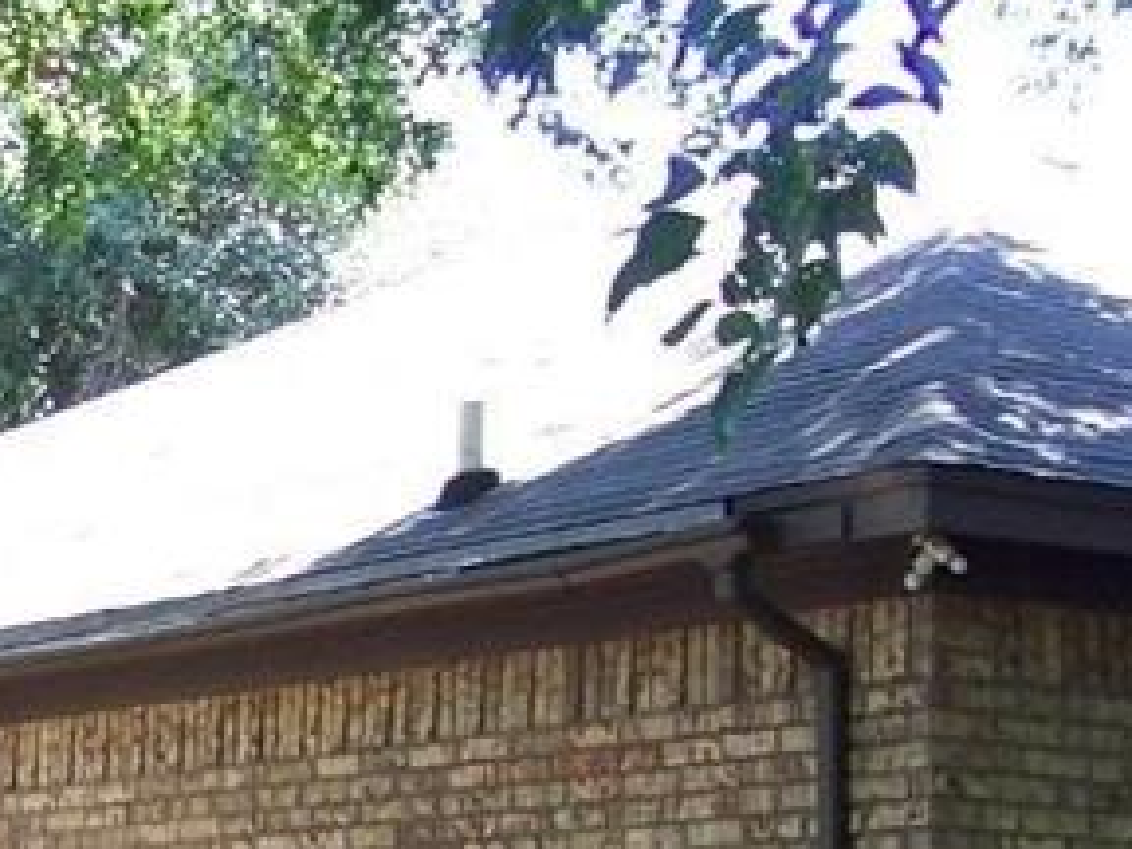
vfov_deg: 11.5
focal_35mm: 128
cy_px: 766
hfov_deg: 14.7
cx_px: -354
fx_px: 4186
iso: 64
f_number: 2.8
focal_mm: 5.85
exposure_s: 1/40
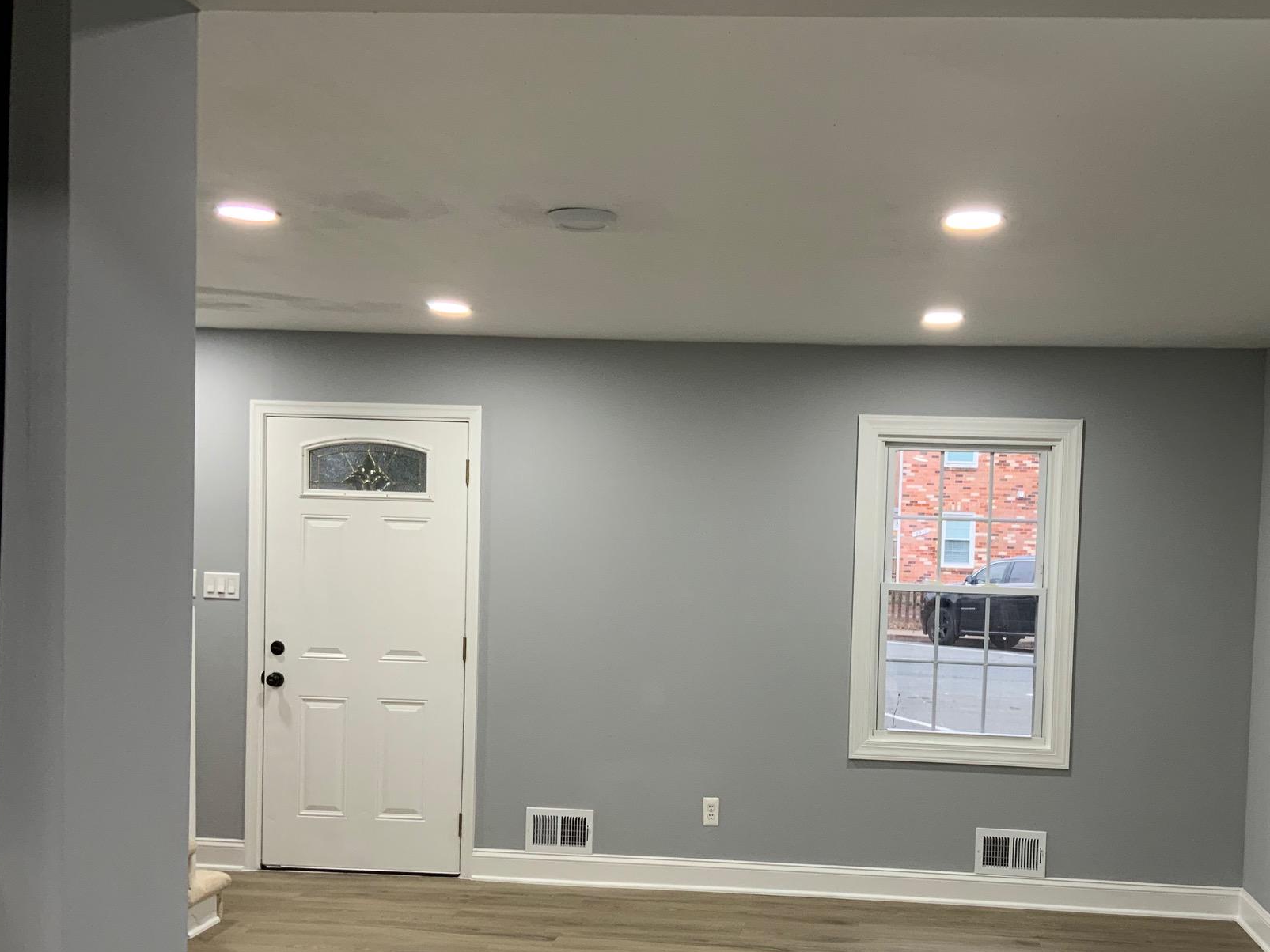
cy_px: 600
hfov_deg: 49.6
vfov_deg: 38.4
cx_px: 802
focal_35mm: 37
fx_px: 1358
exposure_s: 1/60
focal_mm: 3
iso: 80
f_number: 1.8
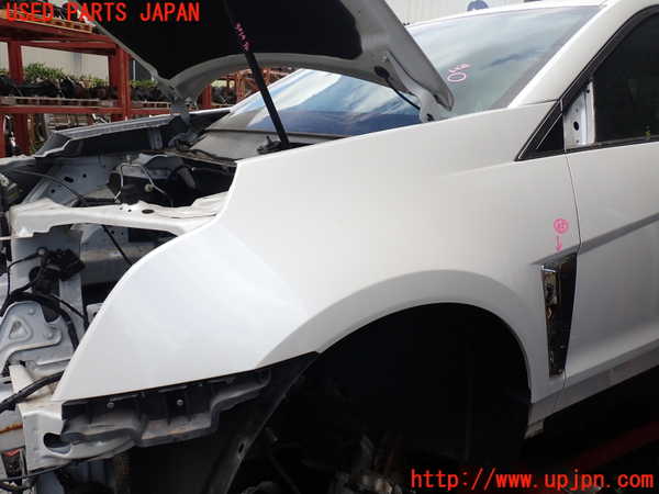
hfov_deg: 60.0
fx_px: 571
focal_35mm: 30
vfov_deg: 46.8
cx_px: 330
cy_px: 247
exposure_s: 1/640
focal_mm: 5.4
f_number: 3.2
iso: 100
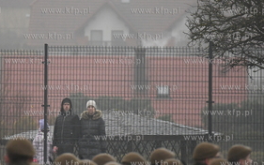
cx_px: 99
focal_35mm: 609
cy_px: 100
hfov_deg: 3.4
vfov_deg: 2.2
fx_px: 4384
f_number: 5.6
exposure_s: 1/3200
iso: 6400
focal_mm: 280
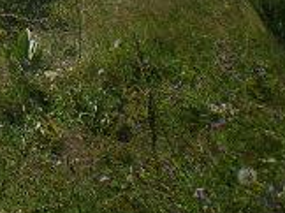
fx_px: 1019
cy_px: -35
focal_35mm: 124
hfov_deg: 14.7
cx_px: -155
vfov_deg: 11.7
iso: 64
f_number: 4.6
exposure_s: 1/500
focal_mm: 6.3
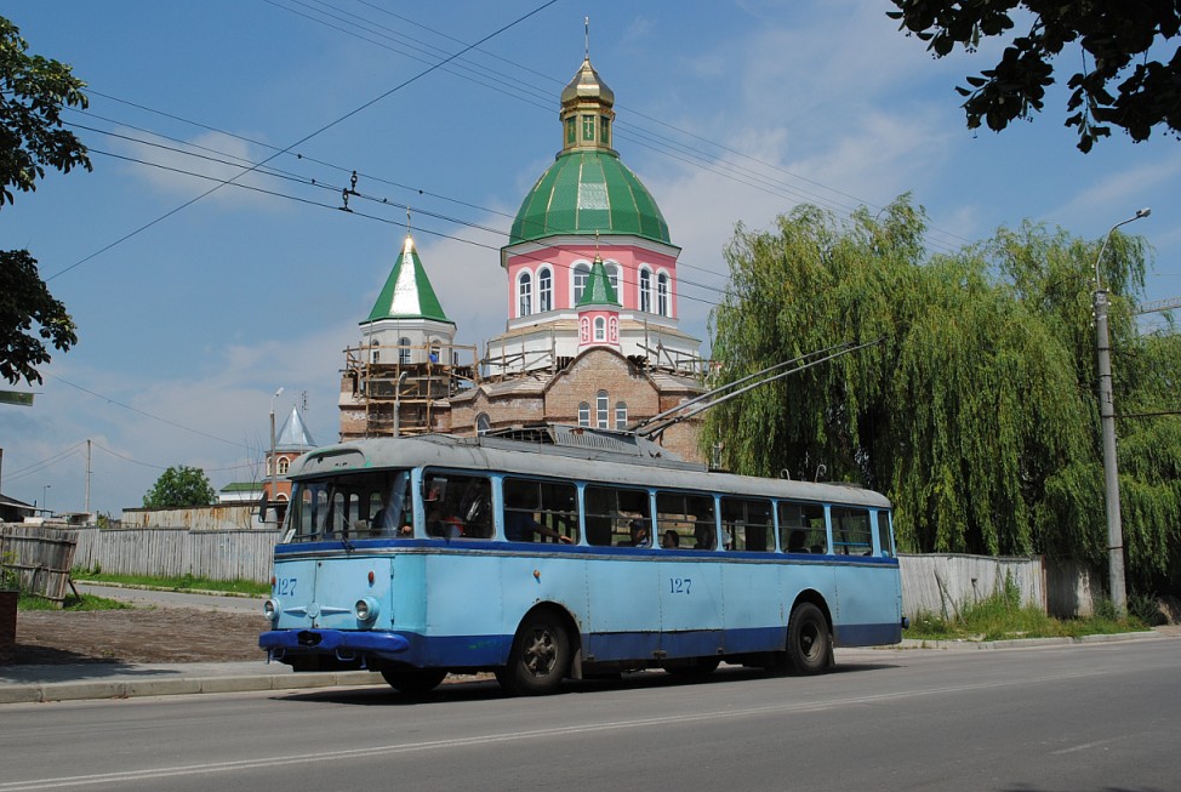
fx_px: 1347
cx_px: 580
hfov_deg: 47.3
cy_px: 389
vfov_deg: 32.7
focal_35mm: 41
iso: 200
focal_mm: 26
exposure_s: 1/500
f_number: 10
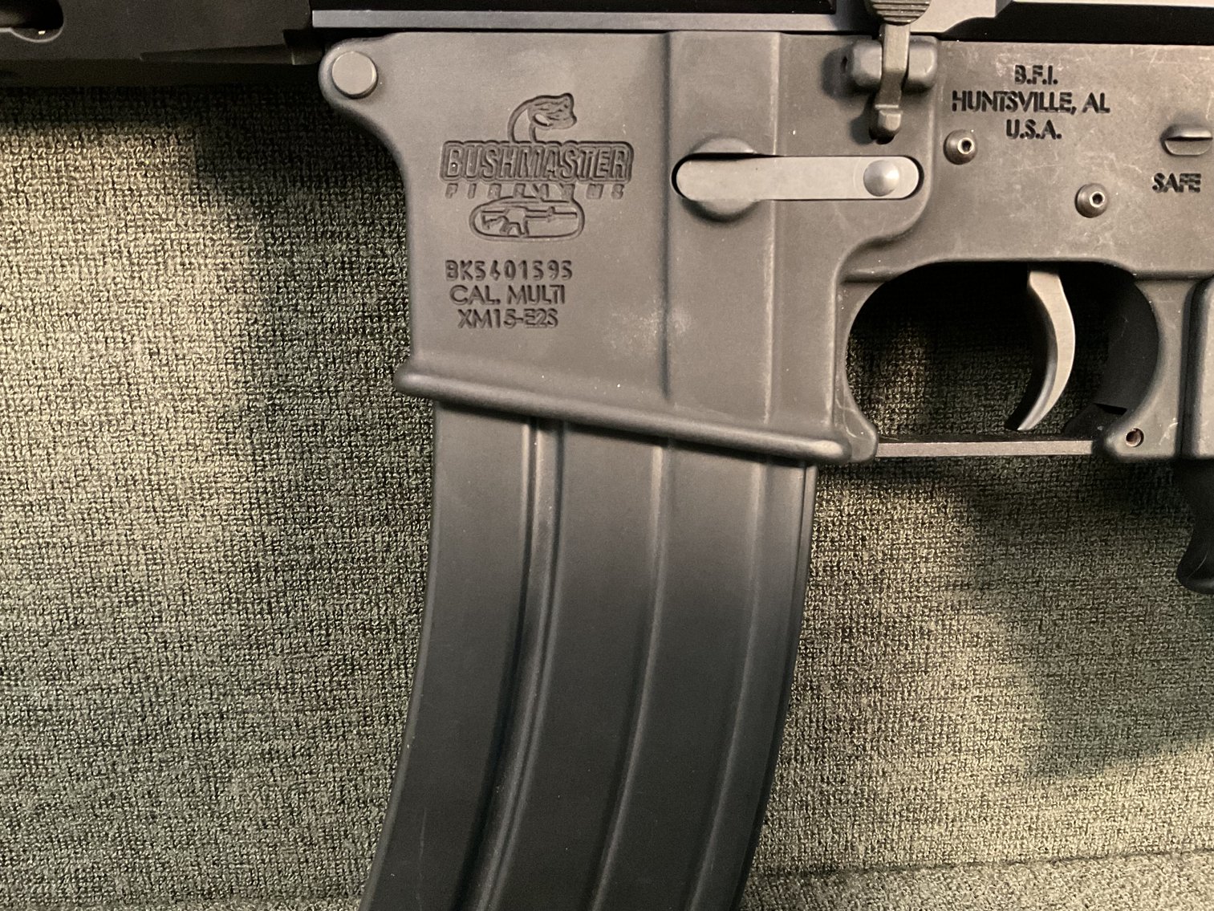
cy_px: 456
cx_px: 607
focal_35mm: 29
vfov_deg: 48.2
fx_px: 1017
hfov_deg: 61.7
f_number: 1.8
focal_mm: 3
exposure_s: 1/20
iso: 500
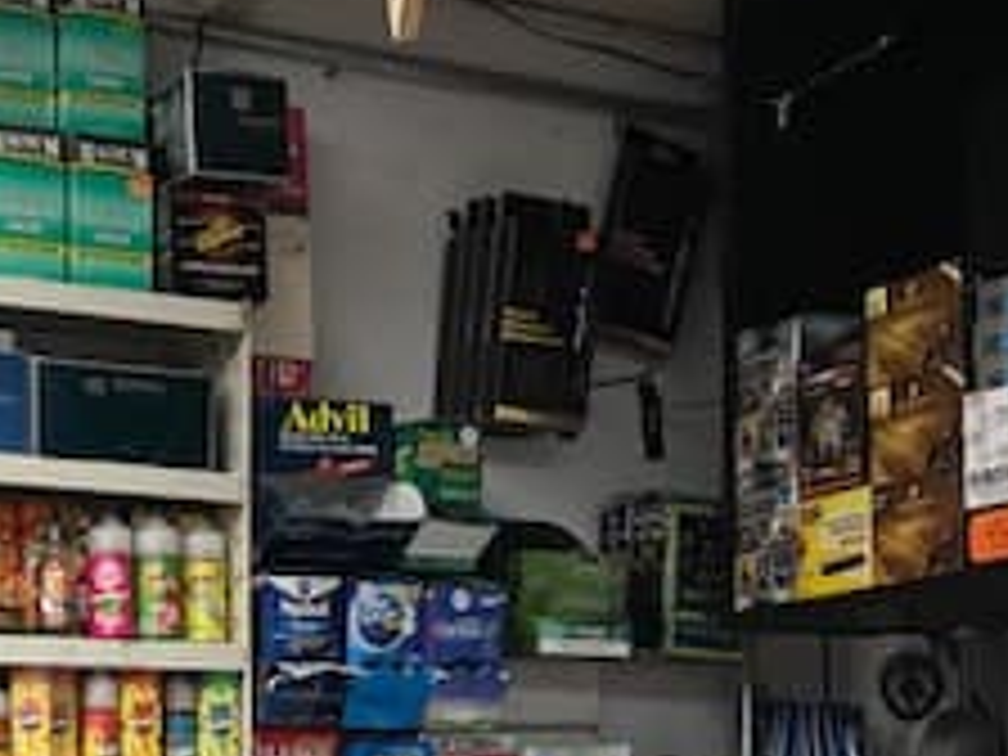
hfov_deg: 24.1
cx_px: 238
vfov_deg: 17.2
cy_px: 1008
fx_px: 2330
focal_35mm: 80
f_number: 1.8
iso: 40
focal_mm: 3.99
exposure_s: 1/20
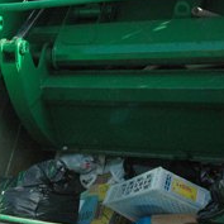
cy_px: 137
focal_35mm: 87
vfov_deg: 19.9
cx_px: -32
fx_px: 637
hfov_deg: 19.0
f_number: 8
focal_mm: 27
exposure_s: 1/640
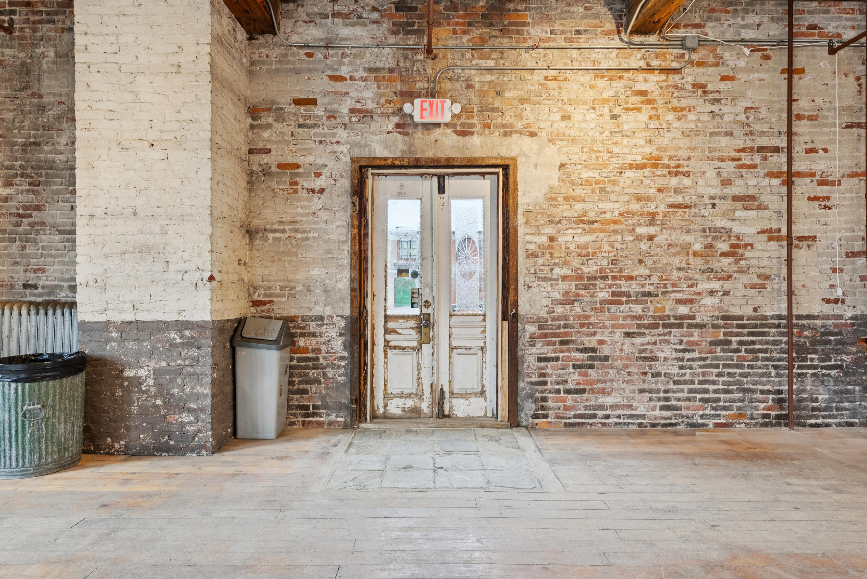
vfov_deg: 58.4
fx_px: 518
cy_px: 290
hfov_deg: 79.9
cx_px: 434
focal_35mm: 22
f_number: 7.1
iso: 320
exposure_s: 1/10
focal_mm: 21.5
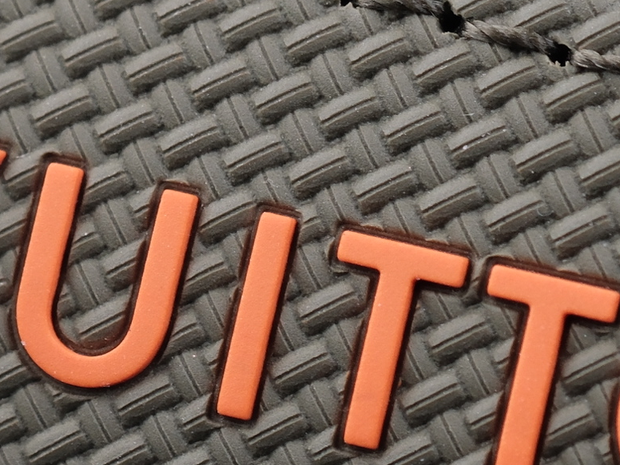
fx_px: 7666
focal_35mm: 428
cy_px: 97
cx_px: -149
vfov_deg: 3.5
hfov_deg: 4.6
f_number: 5.6
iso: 640
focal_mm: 60
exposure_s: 1/125
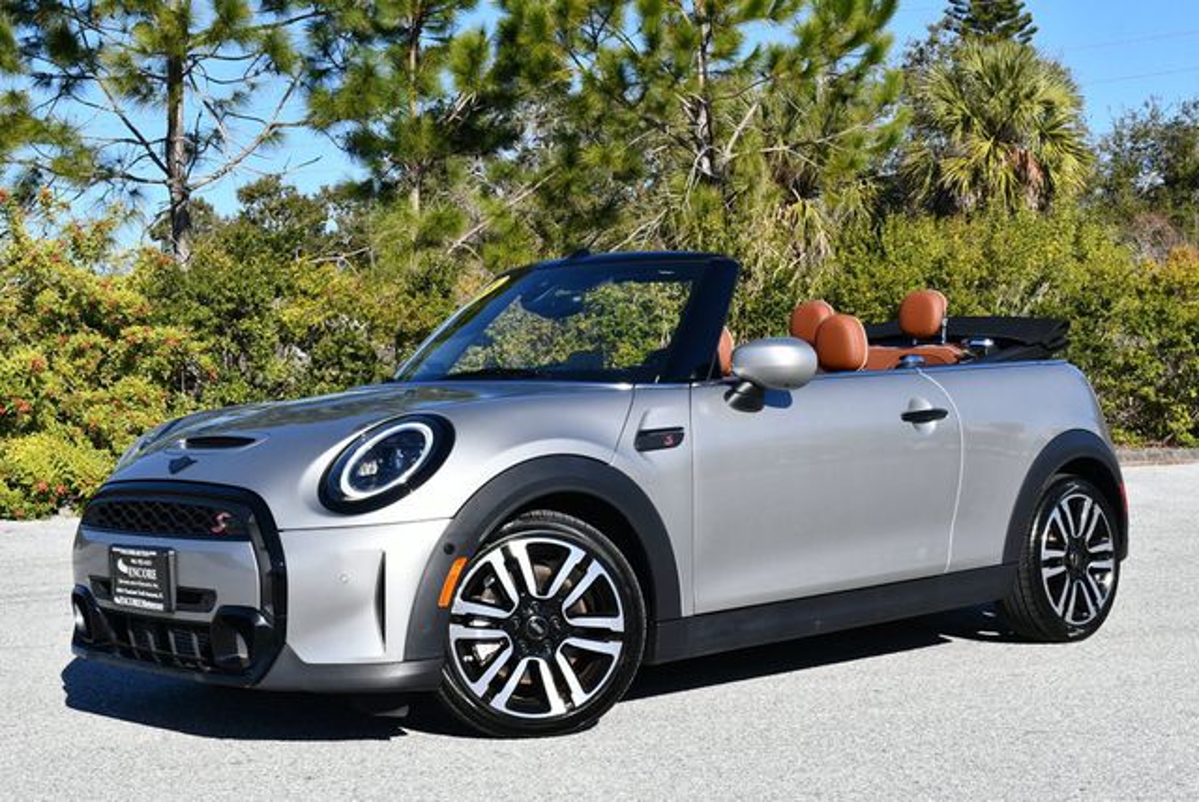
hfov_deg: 38.2
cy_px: 401
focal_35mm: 52
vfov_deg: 26.0
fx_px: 1733
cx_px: 600
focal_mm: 26
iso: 110
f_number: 8
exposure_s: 1/250
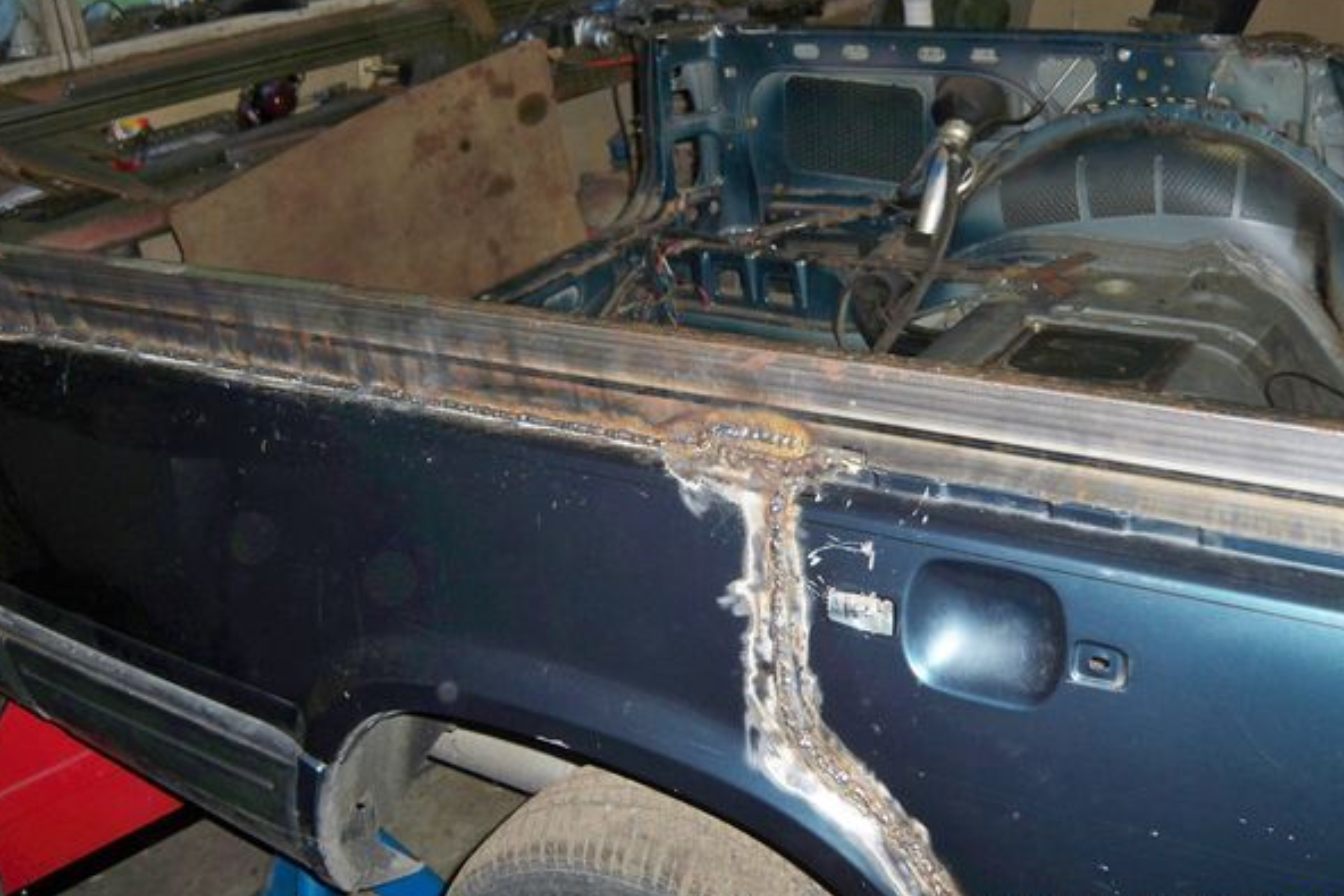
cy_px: 453
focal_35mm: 40
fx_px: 1494
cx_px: 656
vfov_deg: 33.4
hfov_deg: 48.4
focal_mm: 7.9
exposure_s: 1/30
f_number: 3.1
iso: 200
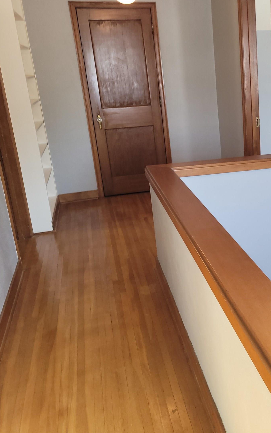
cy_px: 212
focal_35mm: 39
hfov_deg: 30.9
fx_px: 461
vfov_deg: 50.4
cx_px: 257
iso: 100
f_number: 1.8
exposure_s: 1/40
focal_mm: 5.4
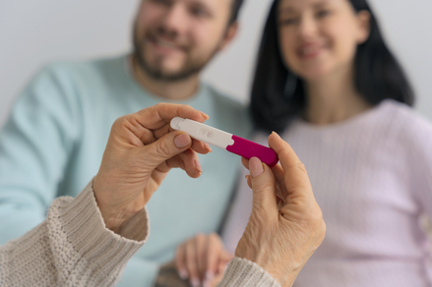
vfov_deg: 18.6
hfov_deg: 27.7
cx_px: 221
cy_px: 143
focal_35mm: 73
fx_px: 875
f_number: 4
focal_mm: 70
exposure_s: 1/160
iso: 400
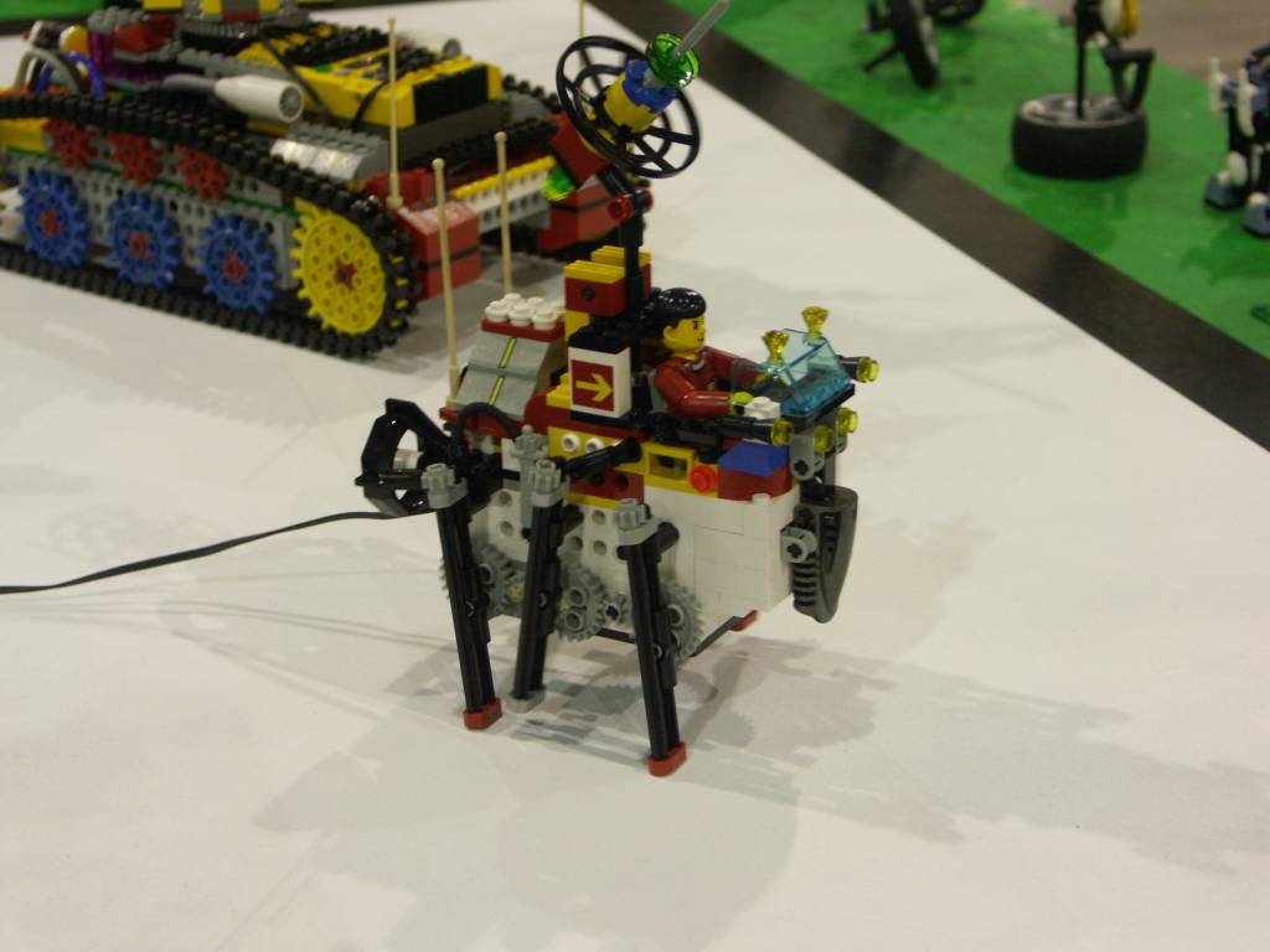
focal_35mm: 79
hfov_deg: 24.7
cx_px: 635
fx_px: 2898
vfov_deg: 18.7
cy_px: 476
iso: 200
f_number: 3.2
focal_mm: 20.12
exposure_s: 1/13
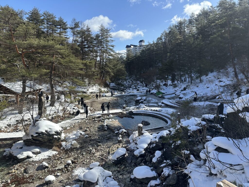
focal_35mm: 24
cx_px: 124
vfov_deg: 56.8
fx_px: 173
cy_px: 94
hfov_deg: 71.6
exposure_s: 1/3058
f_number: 1.78
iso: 80
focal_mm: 6.86
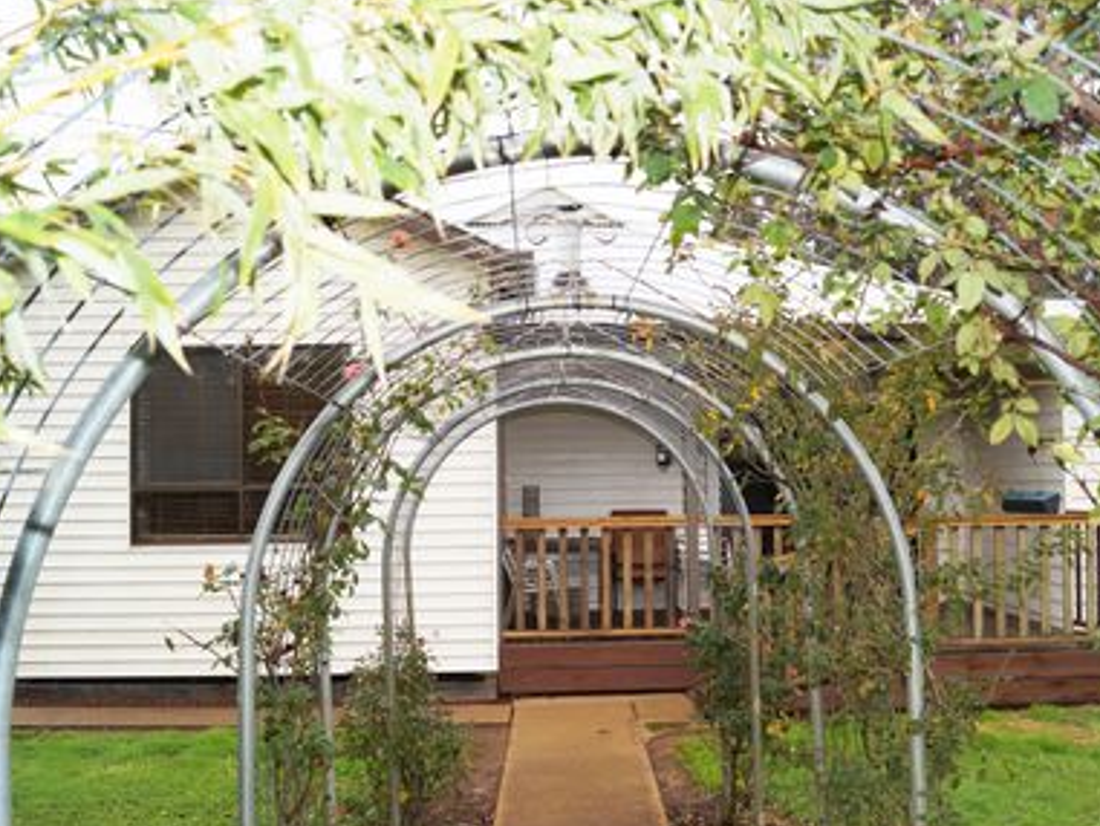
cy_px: 435
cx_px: 644
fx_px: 1017
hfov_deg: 56.5
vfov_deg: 44.2
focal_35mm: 32
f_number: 5
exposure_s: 1/100
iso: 100
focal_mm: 18
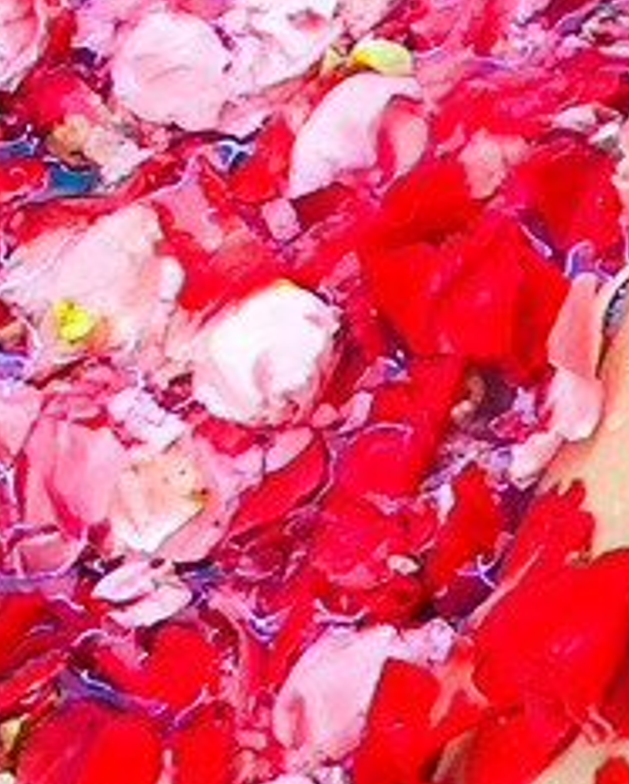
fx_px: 4598
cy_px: -24
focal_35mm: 198
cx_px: 1500
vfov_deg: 9.7
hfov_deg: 7.3
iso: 40
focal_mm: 4.15
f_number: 2.2
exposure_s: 1/100
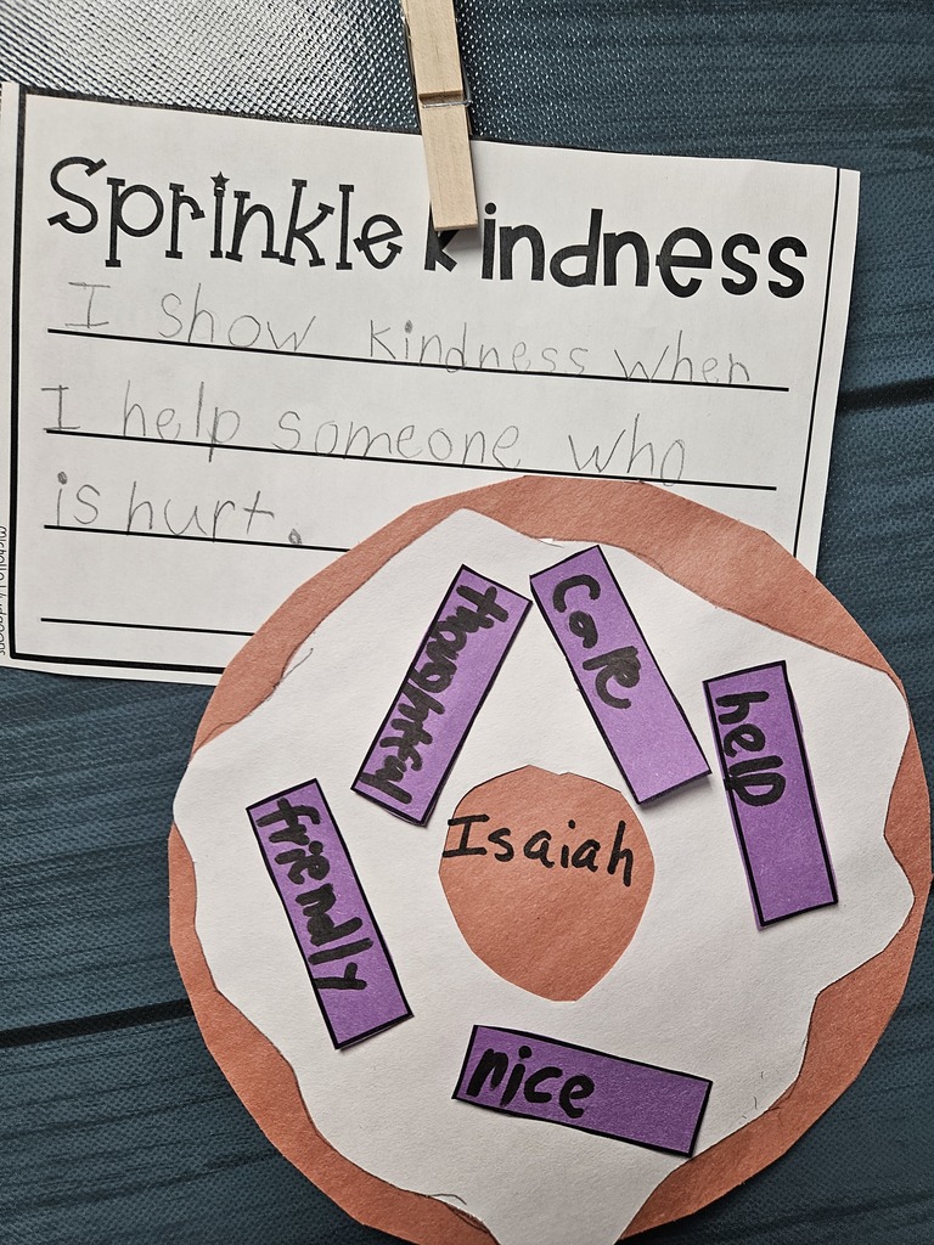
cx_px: 467
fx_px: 827
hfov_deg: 58.9
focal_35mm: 23
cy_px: 622
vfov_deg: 73.9
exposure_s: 1/120
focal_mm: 5.4
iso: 200
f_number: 1.8
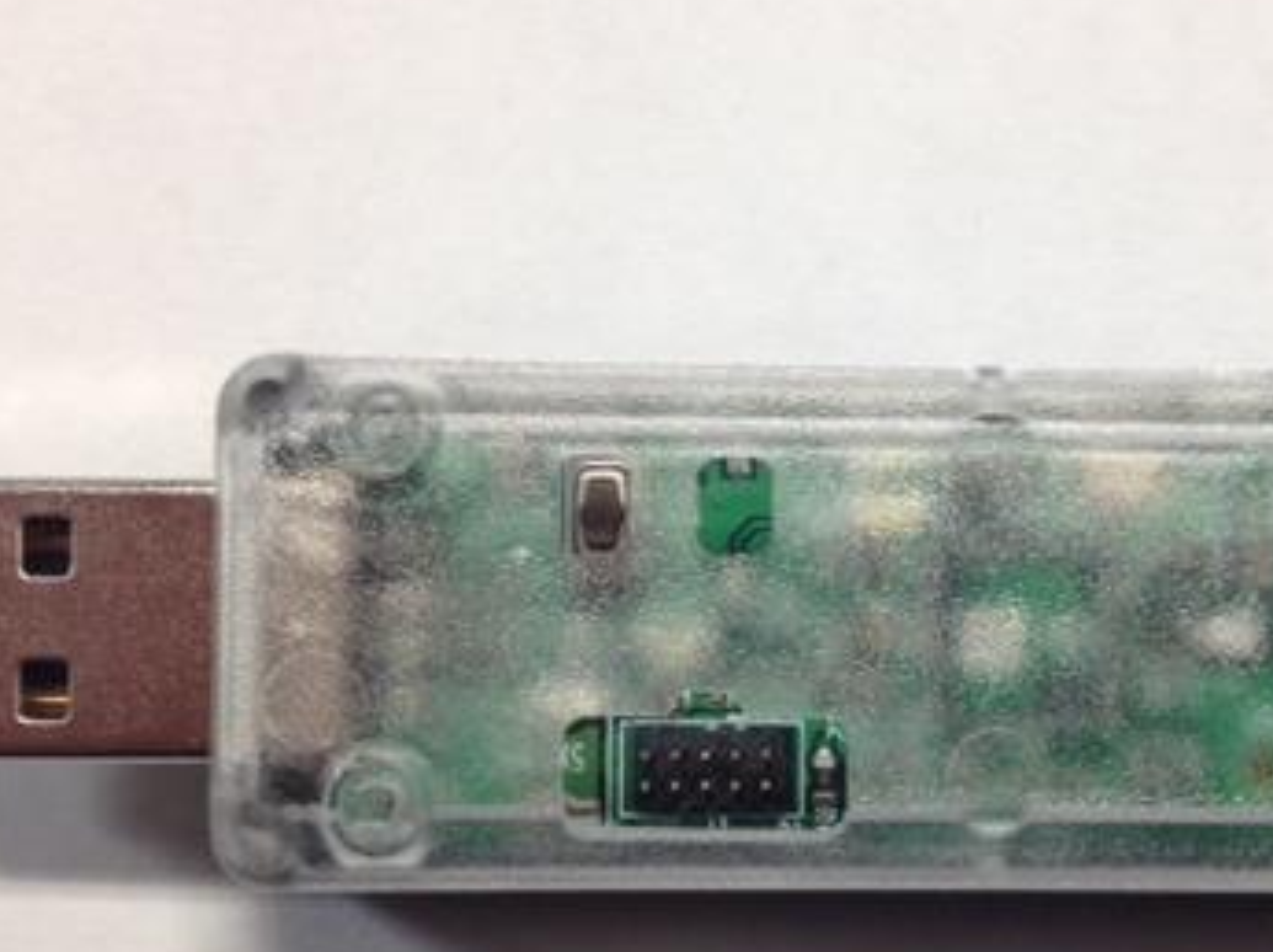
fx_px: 2388
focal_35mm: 65
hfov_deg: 29.5
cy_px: 649
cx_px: 904
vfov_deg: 22.4
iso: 80
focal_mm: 4.28
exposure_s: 1/20
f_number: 2.4
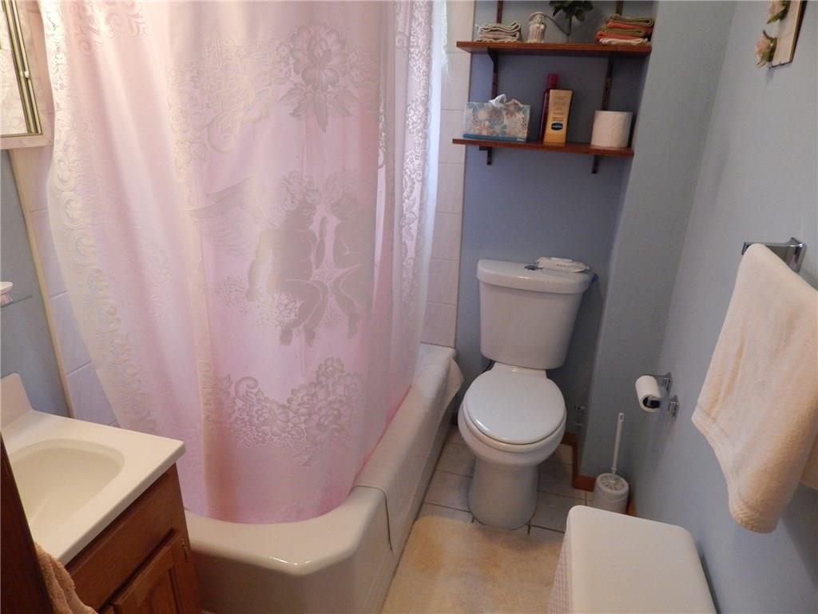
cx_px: 409
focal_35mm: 22
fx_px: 520
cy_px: 307
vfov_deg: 61.1
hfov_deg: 76.4
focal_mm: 4
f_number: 3
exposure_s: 1/50
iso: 400
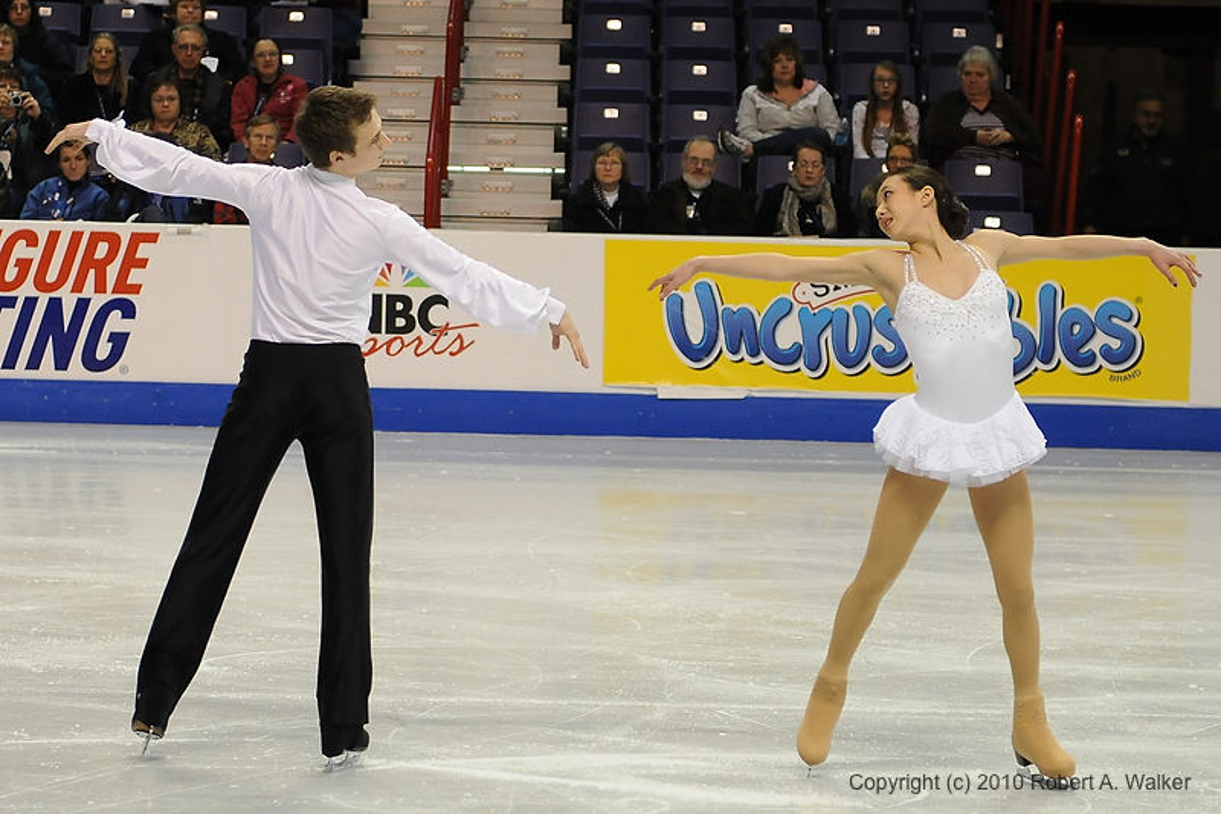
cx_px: 610
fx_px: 3560
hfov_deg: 19.5
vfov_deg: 13.0
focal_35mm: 105
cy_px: 407
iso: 1000
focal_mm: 70
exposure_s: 1/800
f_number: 2.8
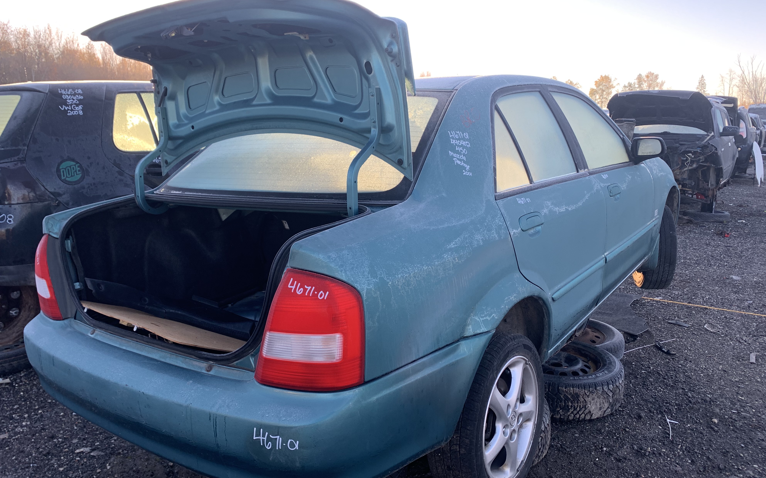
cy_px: 232
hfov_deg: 66.5
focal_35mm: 28
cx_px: 389
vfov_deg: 44.5
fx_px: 584
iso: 25
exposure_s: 1/179
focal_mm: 4.25
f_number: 1.8
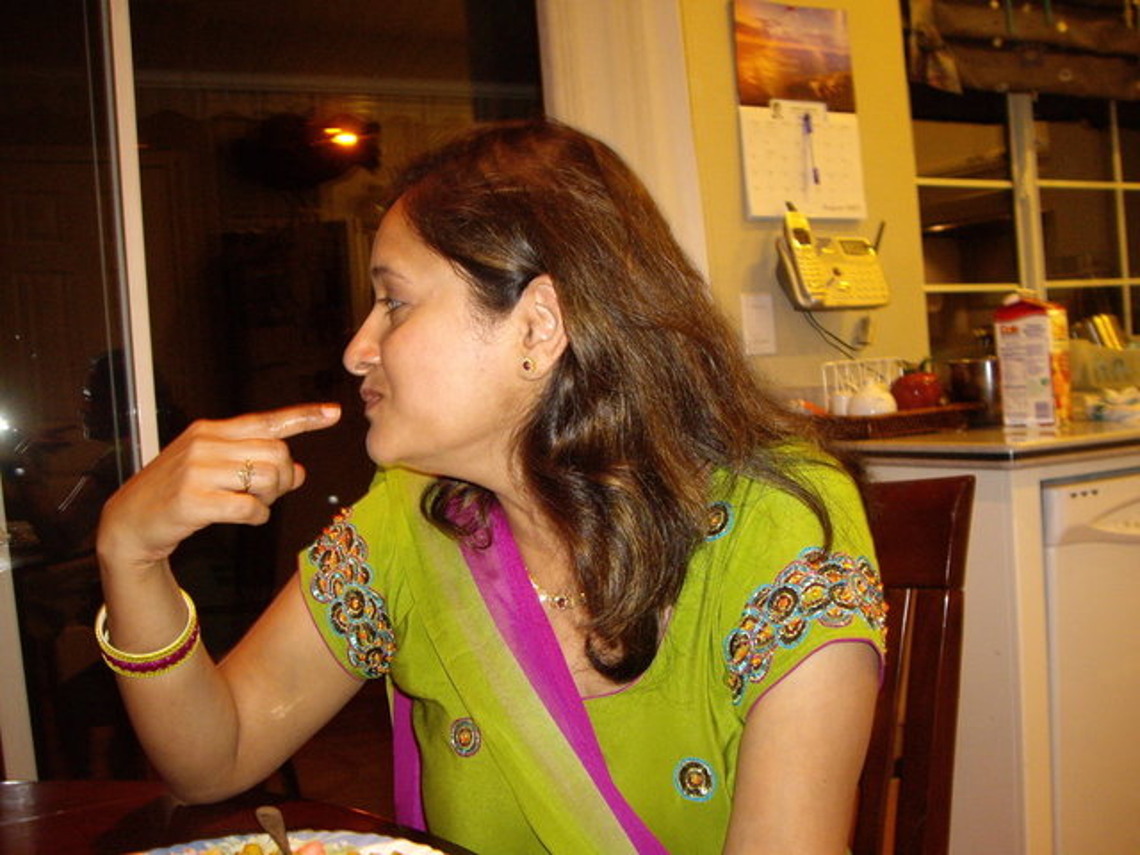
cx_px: 570
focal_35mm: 38
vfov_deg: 37.7
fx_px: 1251
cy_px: 428
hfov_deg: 49.0
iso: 200
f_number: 2.7
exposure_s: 1/15
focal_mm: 6.2
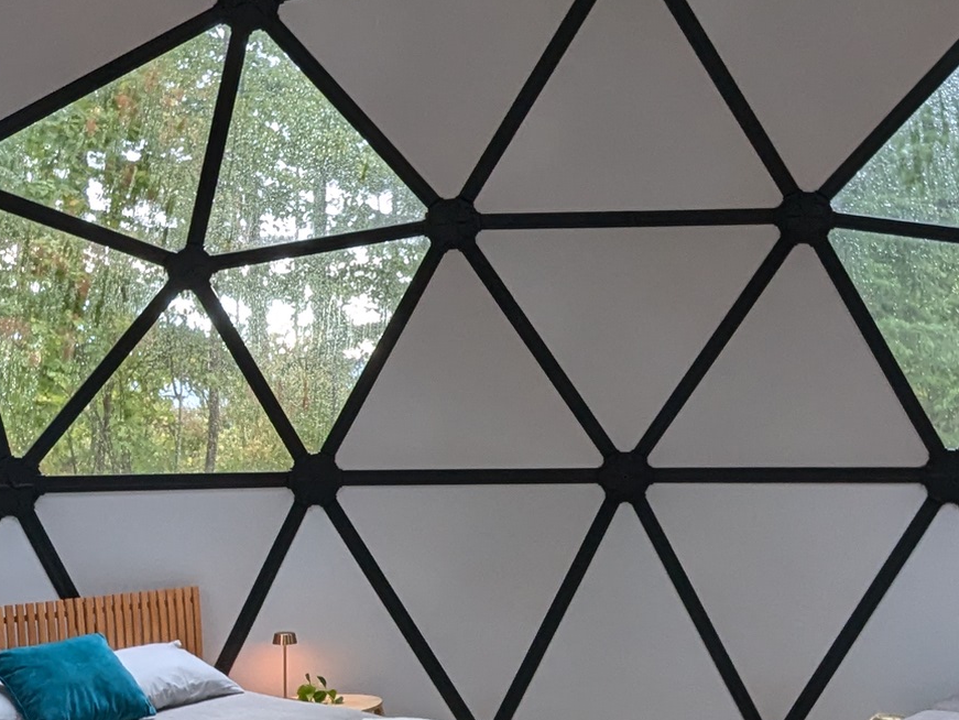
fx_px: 1303
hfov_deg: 40.4
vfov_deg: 30.8
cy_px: 428
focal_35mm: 47
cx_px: 501
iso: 191
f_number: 2.2
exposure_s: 1/87.4
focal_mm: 2.35
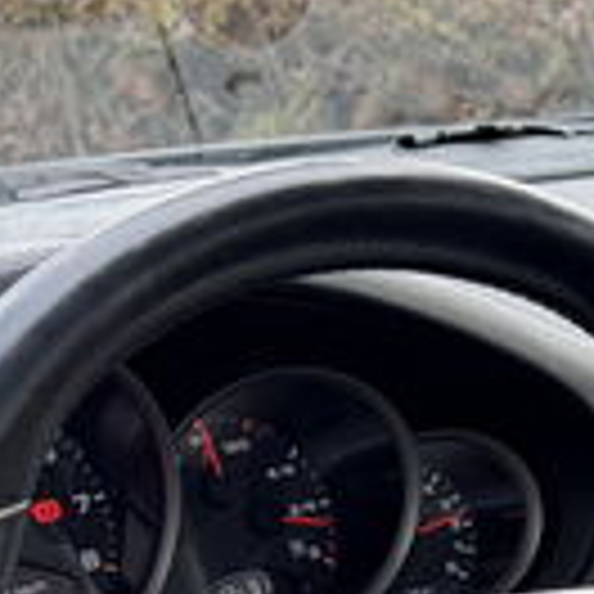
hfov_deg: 12.3
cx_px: 1246
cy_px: 742
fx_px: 2388
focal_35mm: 123
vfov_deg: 13.7
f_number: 1.78
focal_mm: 6.76
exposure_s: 1/121
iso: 125
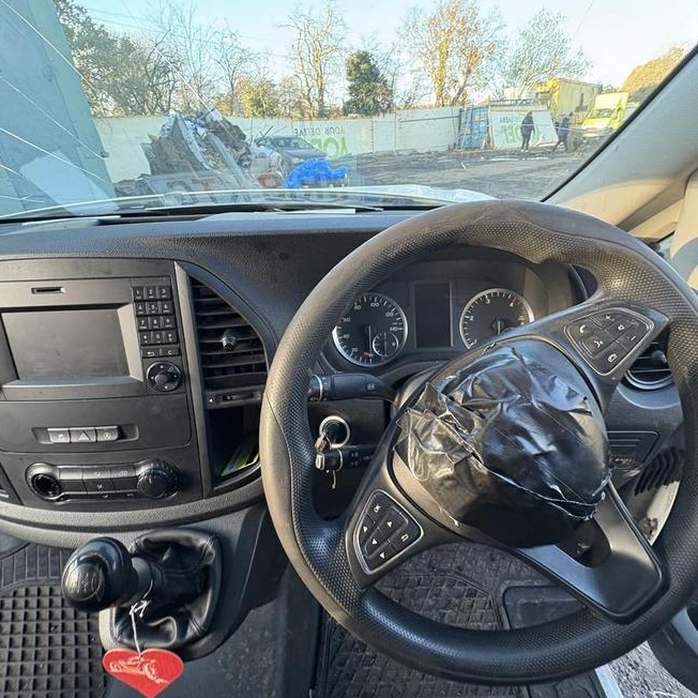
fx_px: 388
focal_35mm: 17
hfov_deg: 83.9
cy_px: 358
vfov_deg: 84.0
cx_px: 362
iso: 200
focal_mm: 2.22
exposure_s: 1/72
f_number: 2.2
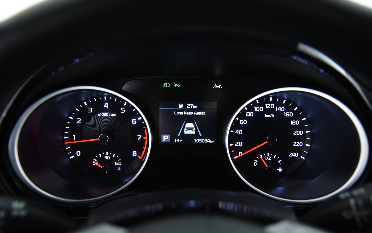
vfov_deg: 32.8
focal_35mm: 39
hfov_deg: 50.4
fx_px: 395
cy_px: 125
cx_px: 186
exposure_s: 1/40
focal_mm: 38
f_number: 4
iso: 4000
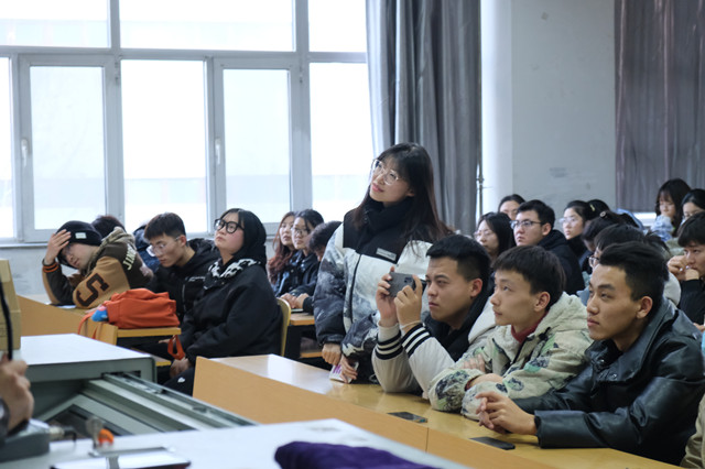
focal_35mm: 83
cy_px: 234
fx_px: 1625
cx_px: 352
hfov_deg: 24.5
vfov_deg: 16.4
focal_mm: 55
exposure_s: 1/85
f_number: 4
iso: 3200
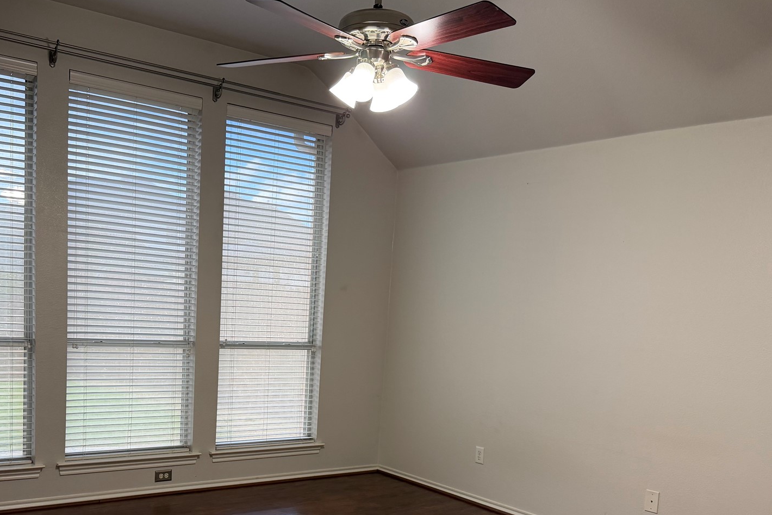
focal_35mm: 36
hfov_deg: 52.8
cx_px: 308
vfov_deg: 35.9
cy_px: 394
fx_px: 772
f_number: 1.78
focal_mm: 6.76
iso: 160
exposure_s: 1/120
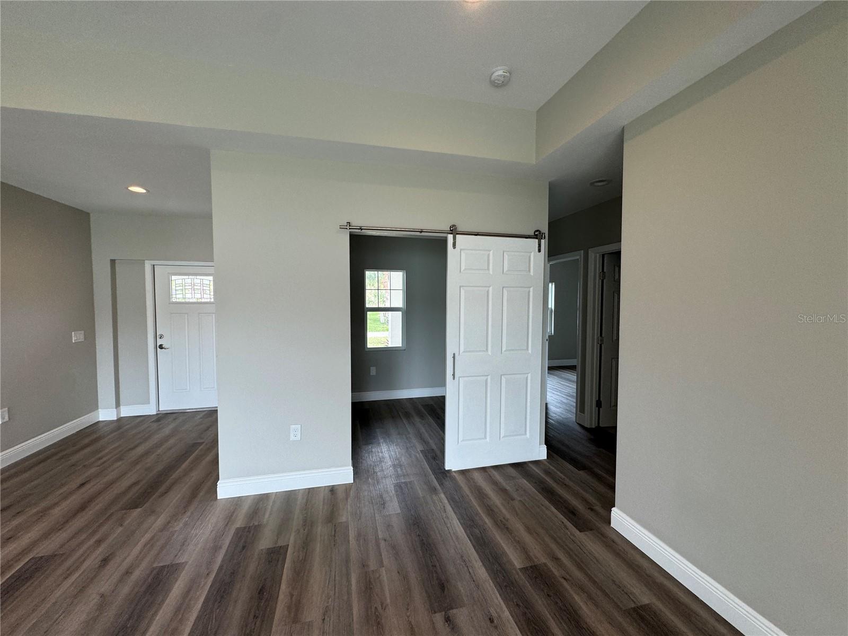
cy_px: 318
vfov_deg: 85.7
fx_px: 343
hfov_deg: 102.1
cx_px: 424
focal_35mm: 14
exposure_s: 1/120
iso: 64
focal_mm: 2.22
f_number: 2.2
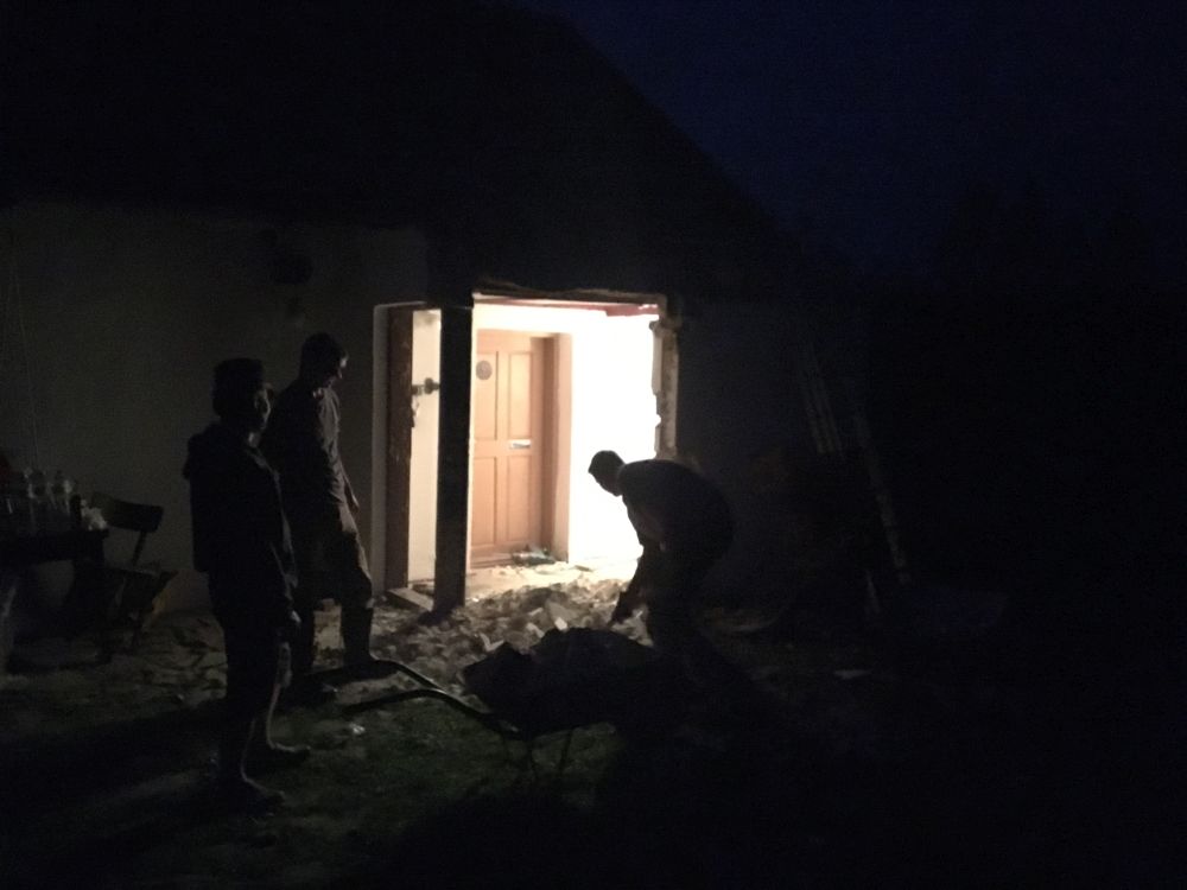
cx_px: 594
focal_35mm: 29
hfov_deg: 61.7
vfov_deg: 48.2
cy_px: 445
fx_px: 994
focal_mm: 4.15
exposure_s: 1/17
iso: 2000
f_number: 2.2
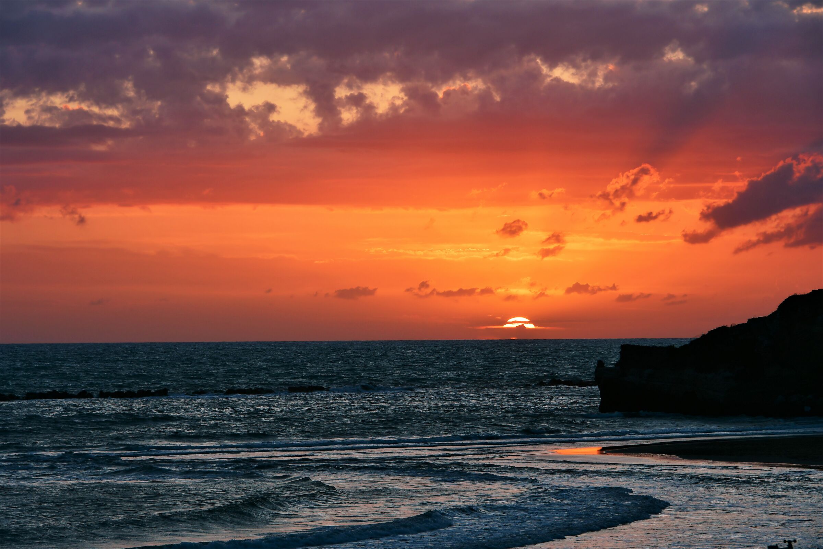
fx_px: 3429
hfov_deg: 13.7
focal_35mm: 150
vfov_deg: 9.1
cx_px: 412
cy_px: 274
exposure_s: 1/160
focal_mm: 100
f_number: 6.3
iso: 100
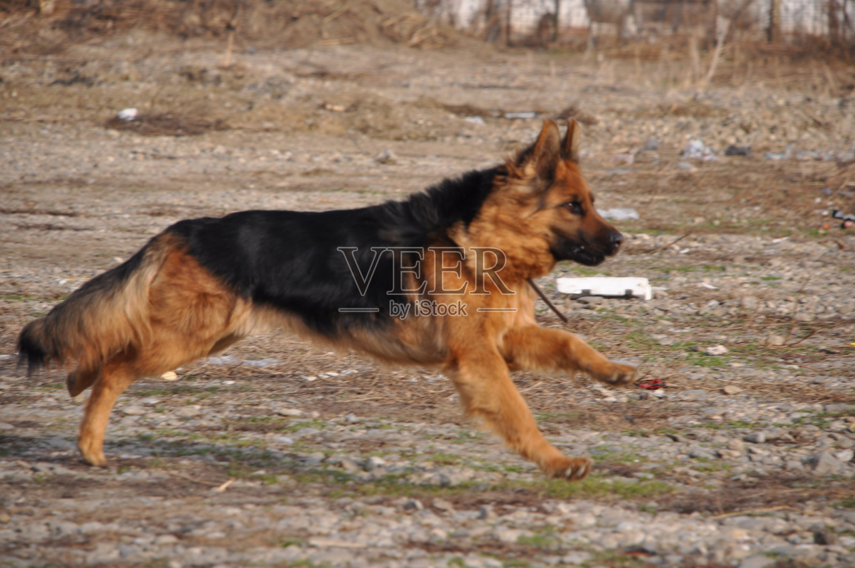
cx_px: 428
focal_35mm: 202
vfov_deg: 6.8
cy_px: 284
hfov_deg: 10.2
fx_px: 4804
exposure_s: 1/640
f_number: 6.3
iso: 200
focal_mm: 135
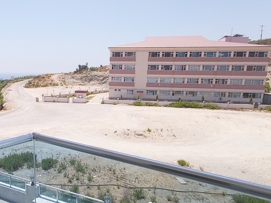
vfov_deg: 51.1
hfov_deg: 62.6
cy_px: 118
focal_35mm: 27
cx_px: 77
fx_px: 211
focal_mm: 1.42
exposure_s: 1/1274
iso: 40
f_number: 2.2
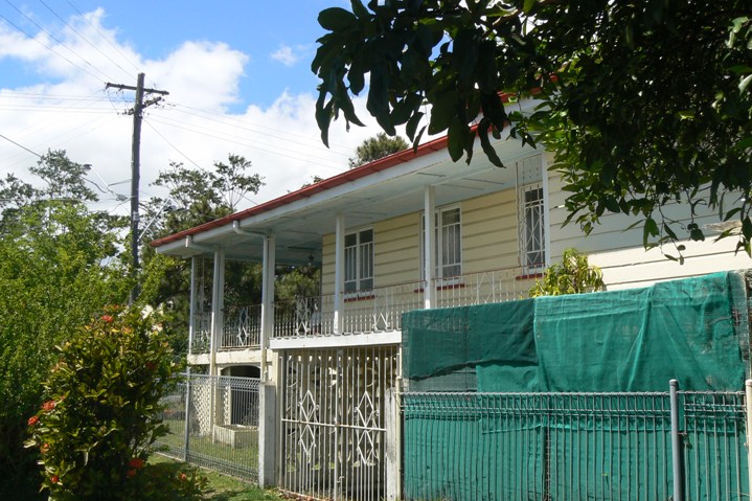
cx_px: 369
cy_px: 258
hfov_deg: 48.5
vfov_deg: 33.4
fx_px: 835
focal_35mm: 40
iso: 80
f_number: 6.3
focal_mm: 6
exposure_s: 1/500
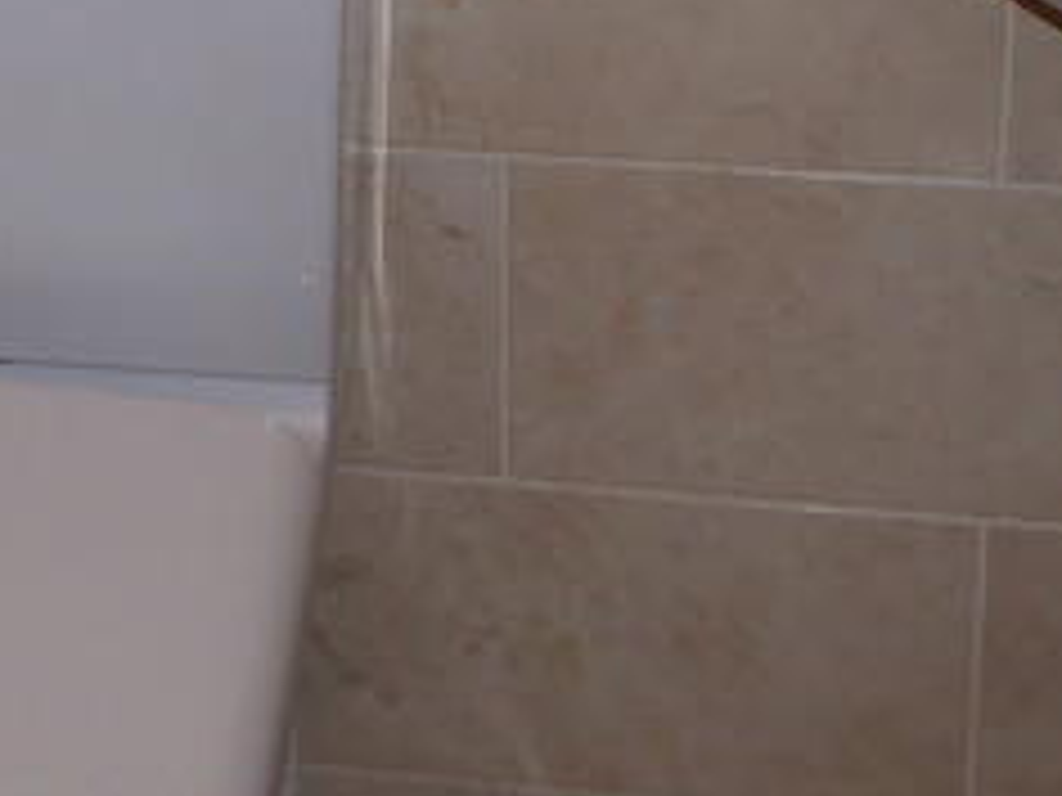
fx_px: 3191
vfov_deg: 13.1
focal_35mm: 104
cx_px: 50
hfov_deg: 18.5
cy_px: -567
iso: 100
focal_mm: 4.3
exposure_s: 1/60
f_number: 3.3
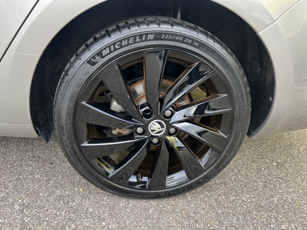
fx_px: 231
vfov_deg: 53.1
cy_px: 115
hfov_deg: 67.3
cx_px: 154
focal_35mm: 26
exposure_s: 1/171
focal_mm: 5.7
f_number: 1.5
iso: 50
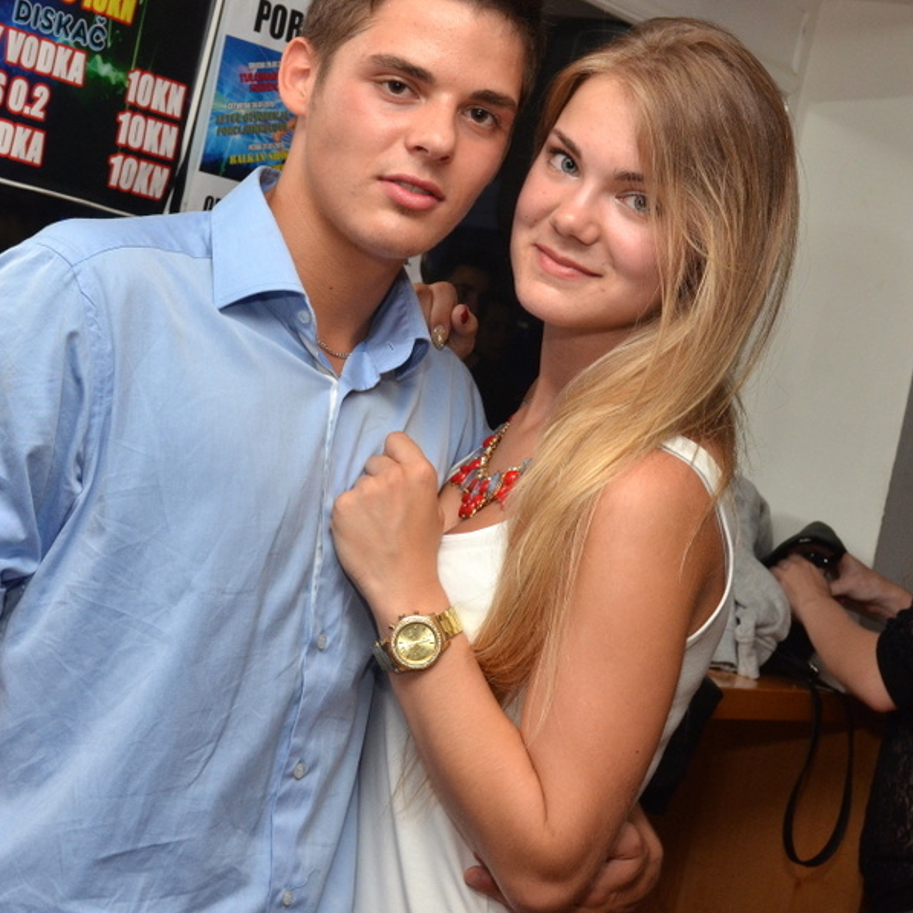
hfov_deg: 24.6
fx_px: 2089
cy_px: 407
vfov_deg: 24.6
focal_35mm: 70
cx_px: 344
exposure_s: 1/6
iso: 800
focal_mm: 32
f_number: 10
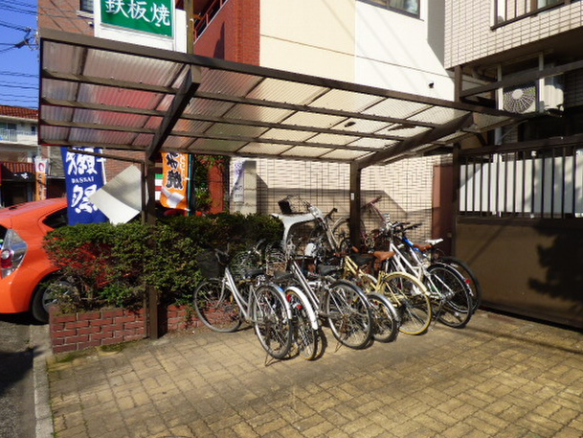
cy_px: 226
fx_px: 387
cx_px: 310
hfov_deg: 73.8
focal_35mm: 23
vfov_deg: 58.9
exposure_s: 1/1600
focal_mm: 3.58
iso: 100
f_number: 2.8
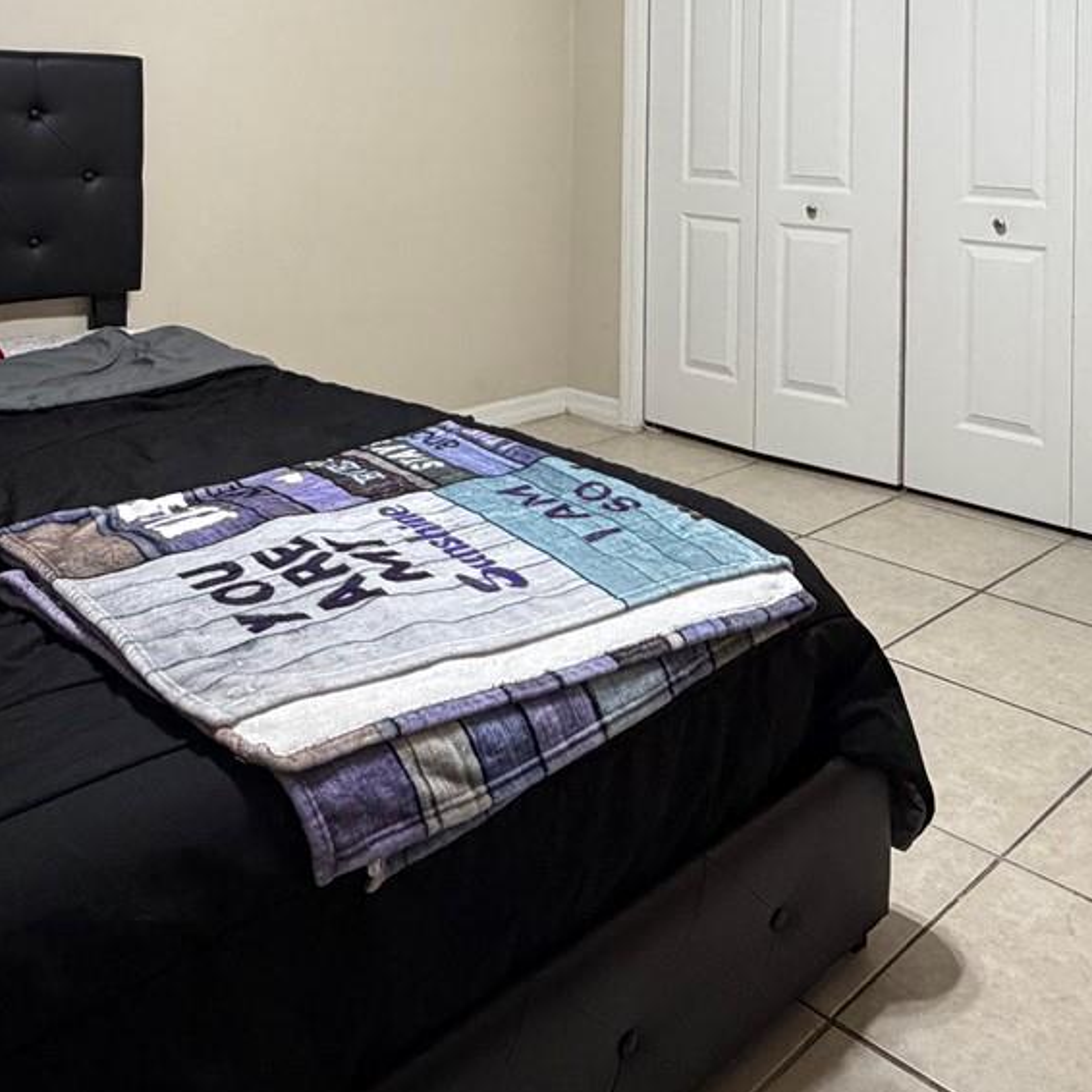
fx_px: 1249
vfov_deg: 43.1
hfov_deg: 47.2
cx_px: 521
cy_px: 102
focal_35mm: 35
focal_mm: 2.22
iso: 320
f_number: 2.2
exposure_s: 1/60
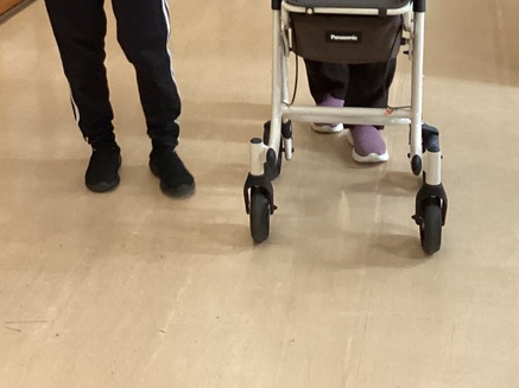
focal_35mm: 71
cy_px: -31
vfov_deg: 19.8
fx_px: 1064
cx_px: 185
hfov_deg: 27.3
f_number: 2.4
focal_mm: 3.3
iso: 250
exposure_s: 1/60
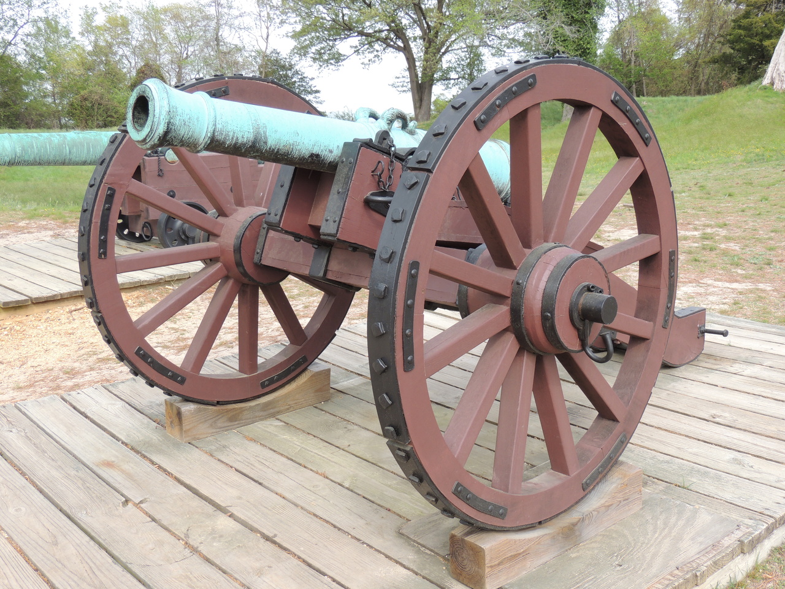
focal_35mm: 40
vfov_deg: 36.0
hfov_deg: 46.8
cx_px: 392
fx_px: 907
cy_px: 294
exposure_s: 1/250
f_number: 3.3
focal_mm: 7.1
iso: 100
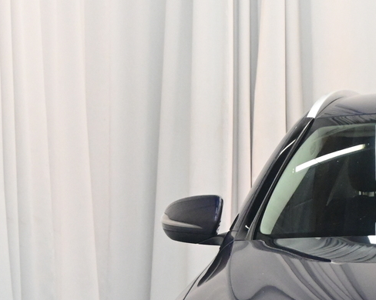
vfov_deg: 9.7
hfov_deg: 11.8
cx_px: 509
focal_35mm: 159
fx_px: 1769
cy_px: 291
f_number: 5
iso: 3200
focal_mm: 34
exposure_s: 1/50
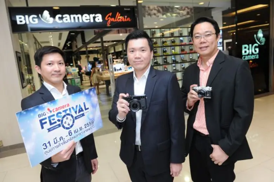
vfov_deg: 47.9
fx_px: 205
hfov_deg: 67.4
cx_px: 137
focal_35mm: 27
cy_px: 91
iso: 1250
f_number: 5.6
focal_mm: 27
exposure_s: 1/60
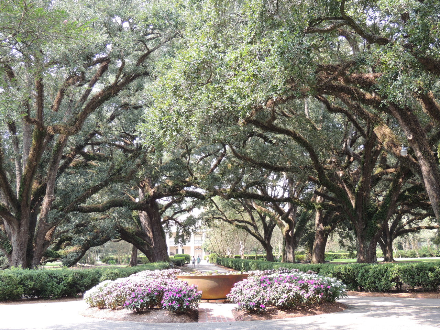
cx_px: 220
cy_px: 165
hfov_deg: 40.4
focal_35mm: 47
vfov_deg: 30.9
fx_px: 597
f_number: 3.5
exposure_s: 1/80
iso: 100
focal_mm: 8.3
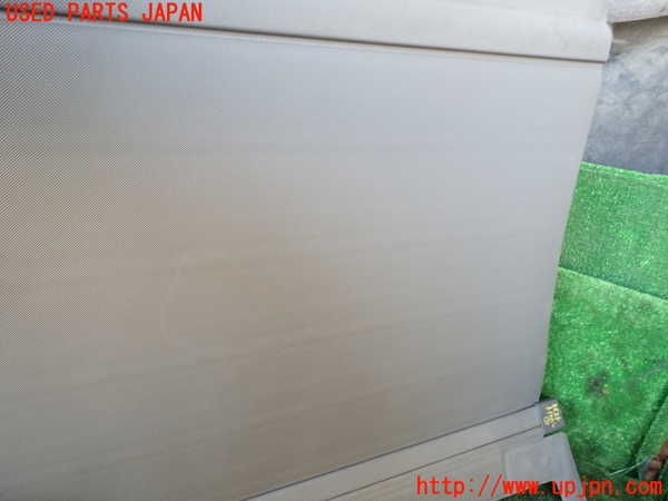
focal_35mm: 25
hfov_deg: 69.4
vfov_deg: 54.9
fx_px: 482
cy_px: 250
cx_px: 334
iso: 250
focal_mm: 4.5
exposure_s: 1/30
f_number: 2
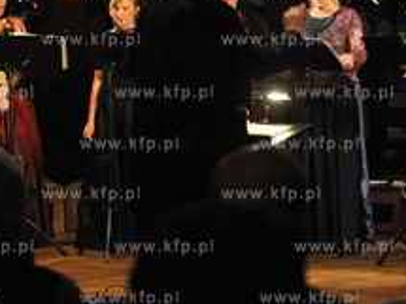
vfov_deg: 9.2
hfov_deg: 12.3
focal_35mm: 161
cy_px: 117
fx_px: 1887
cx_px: 230
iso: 3200
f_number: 5.6
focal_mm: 90
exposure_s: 1/100
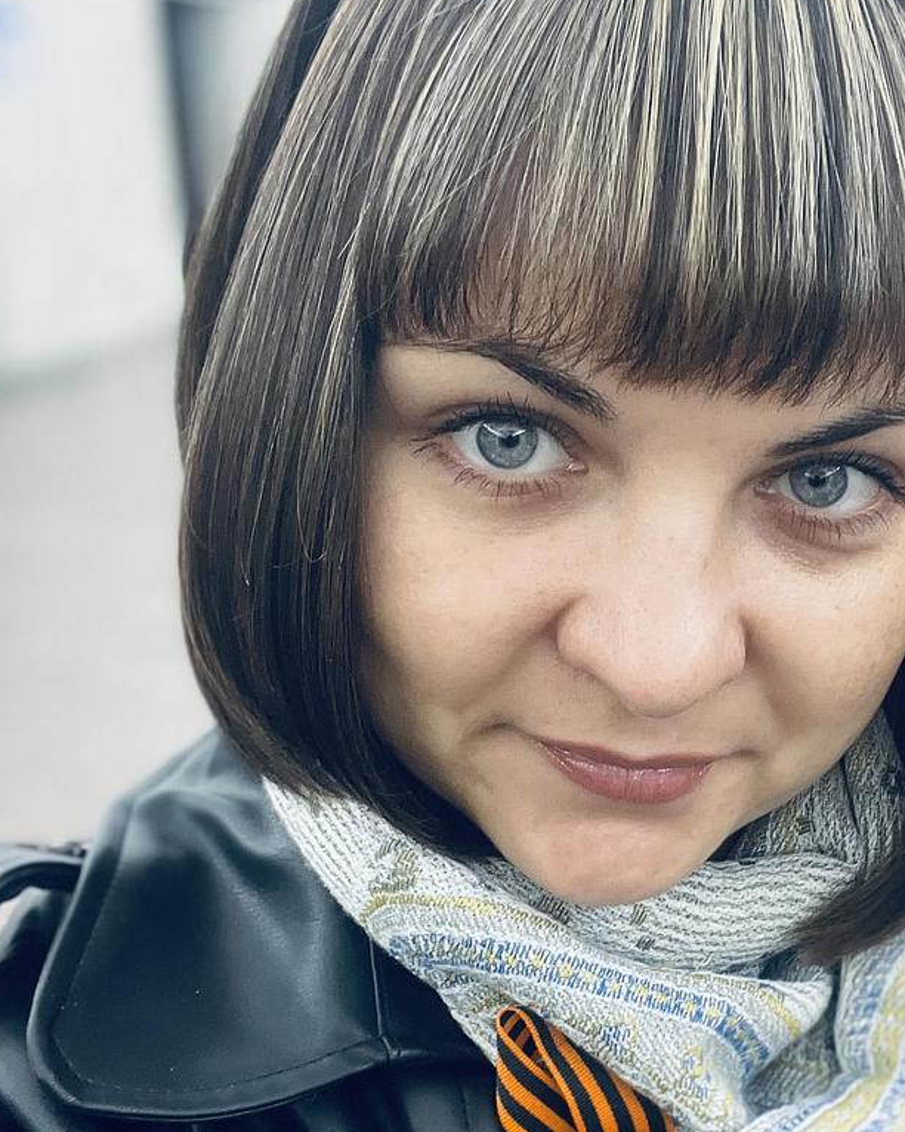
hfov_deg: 30.3
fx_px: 1641
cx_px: 691
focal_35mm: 49
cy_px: 808
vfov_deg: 37.4
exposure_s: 1/50
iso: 200
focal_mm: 2.71
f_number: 2.2
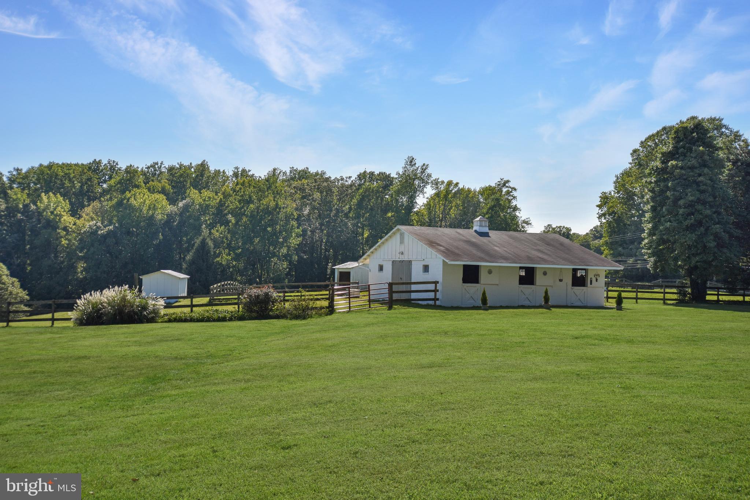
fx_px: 750
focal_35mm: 36
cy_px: 250
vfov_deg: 36.9
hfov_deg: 53.1
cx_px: 375
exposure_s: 1/500
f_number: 8
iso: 140
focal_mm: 24
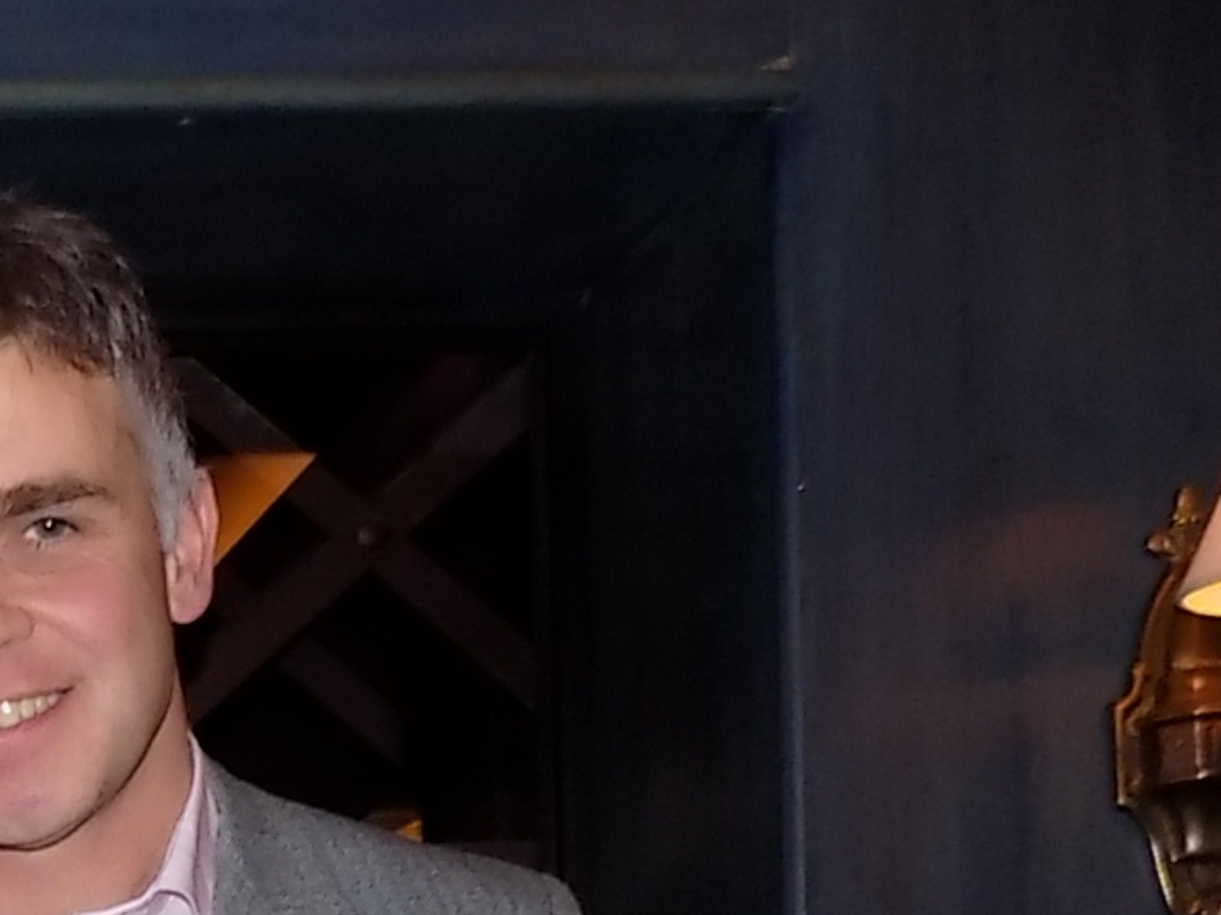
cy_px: 1248
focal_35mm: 70
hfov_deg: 23.4
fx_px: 2469
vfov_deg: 19.1
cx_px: -505
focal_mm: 4
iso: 200
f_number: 3.1
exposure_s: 1/30
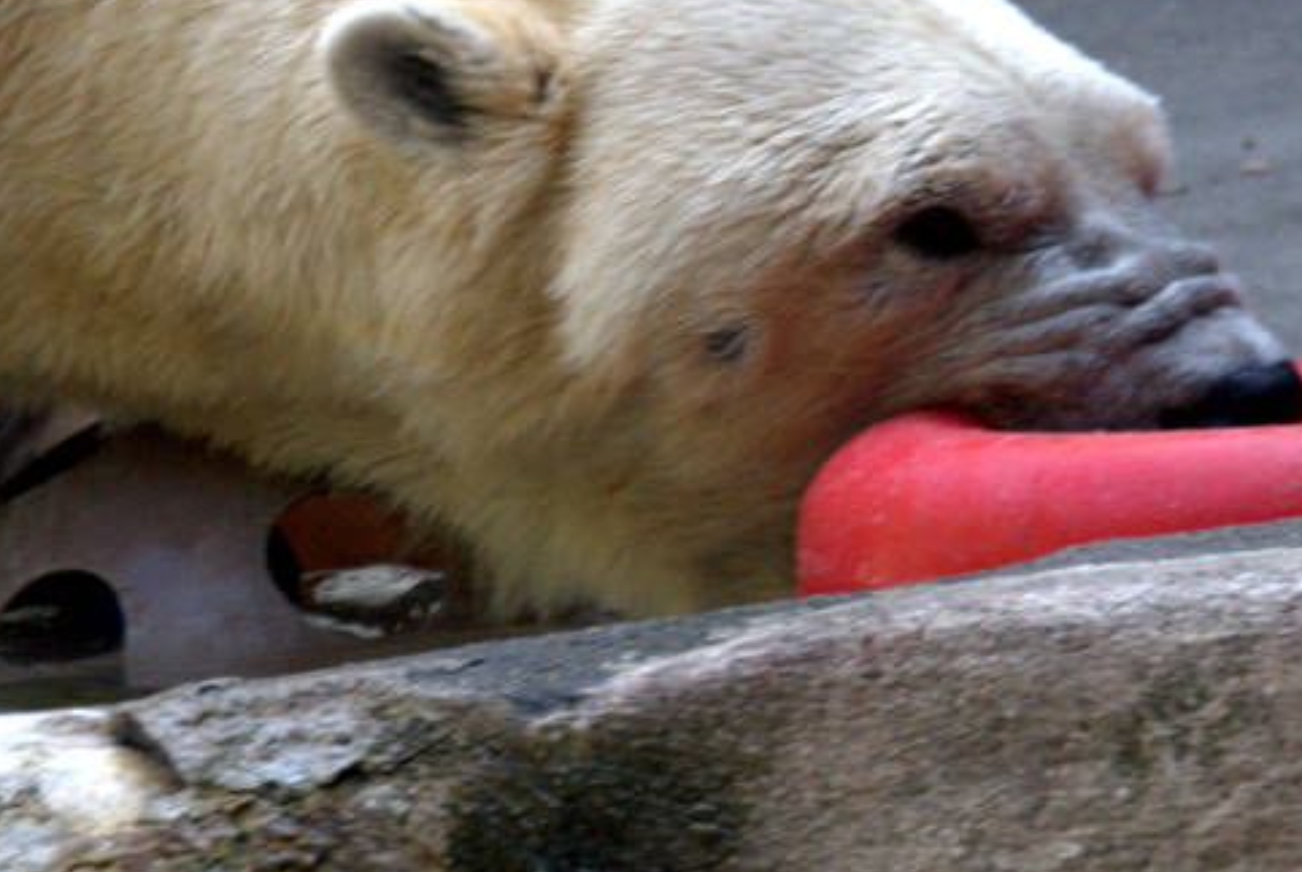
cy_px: 332
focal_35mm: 578
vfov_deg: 2.4
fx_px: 20936
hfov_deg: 3.6
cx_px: 851
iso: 640
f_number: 6
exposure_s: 1/125
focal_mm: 116
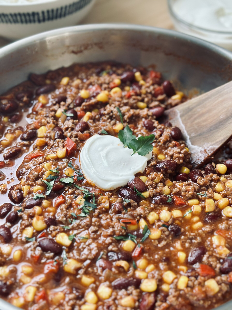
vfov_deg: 39.7
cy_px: 155
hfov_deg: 30.3
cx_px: 116
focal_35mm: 48
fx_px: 429
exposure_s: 1/97
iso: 125
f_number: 1.78
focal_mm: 6.86
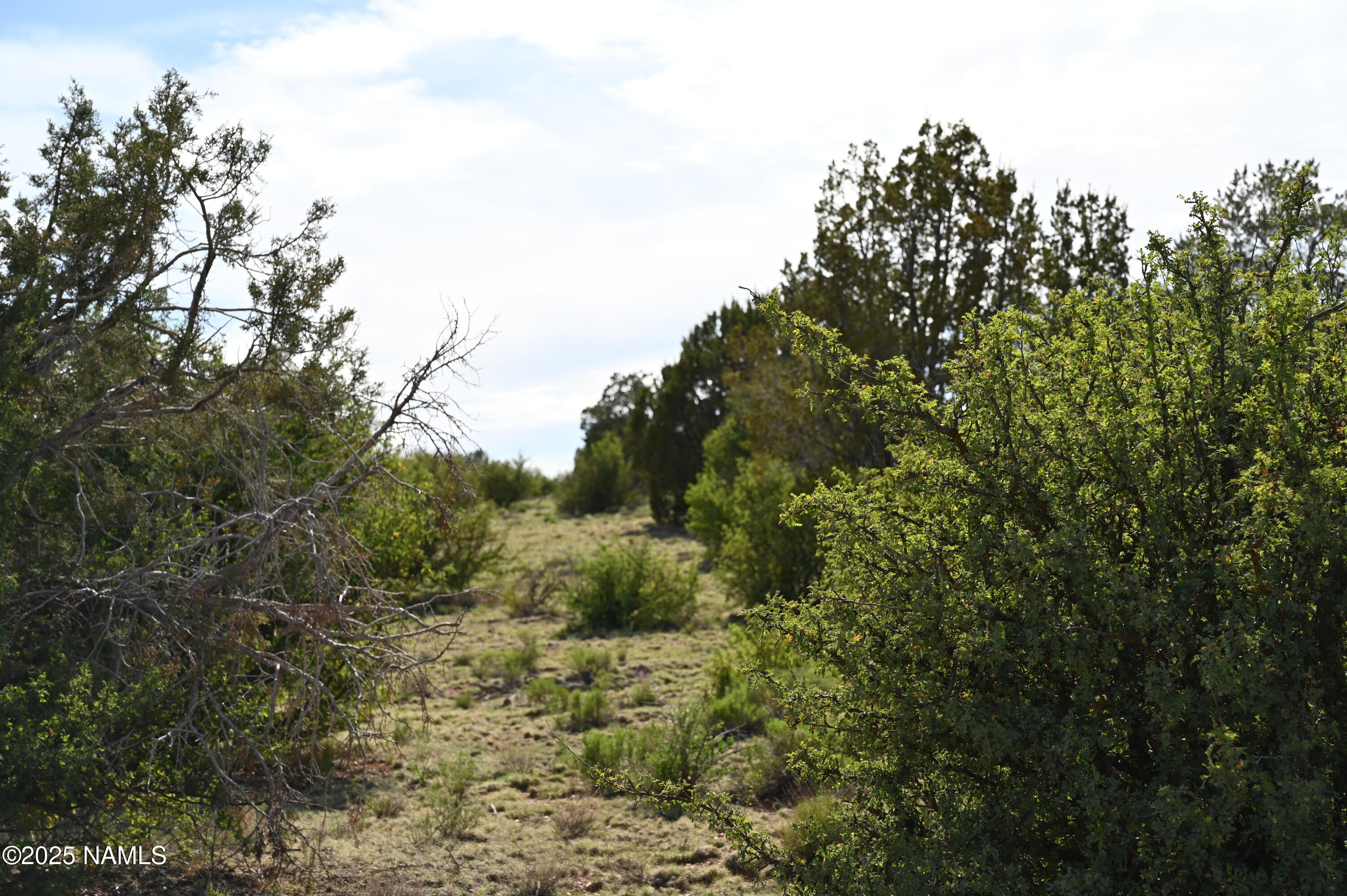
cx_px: 674
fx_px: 2617
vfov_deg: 19.4
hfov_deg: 28.9
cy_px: 448
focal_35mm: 70
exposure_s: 1/400
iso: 100
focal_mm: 70
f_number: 7.1
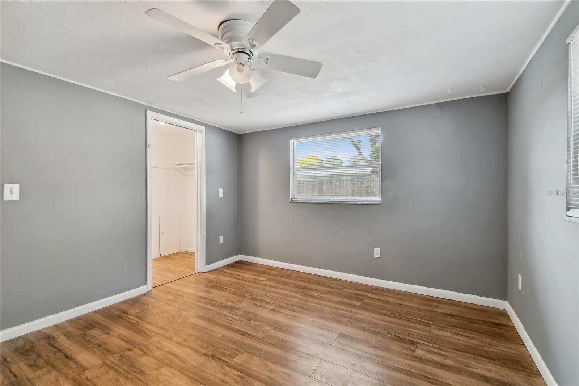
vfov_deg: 77.3
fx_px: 241
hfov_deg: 100.4
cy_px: 193
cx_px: 290
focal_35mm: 15
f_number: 7.1
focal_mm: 10
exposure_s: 1/3.33
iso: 100
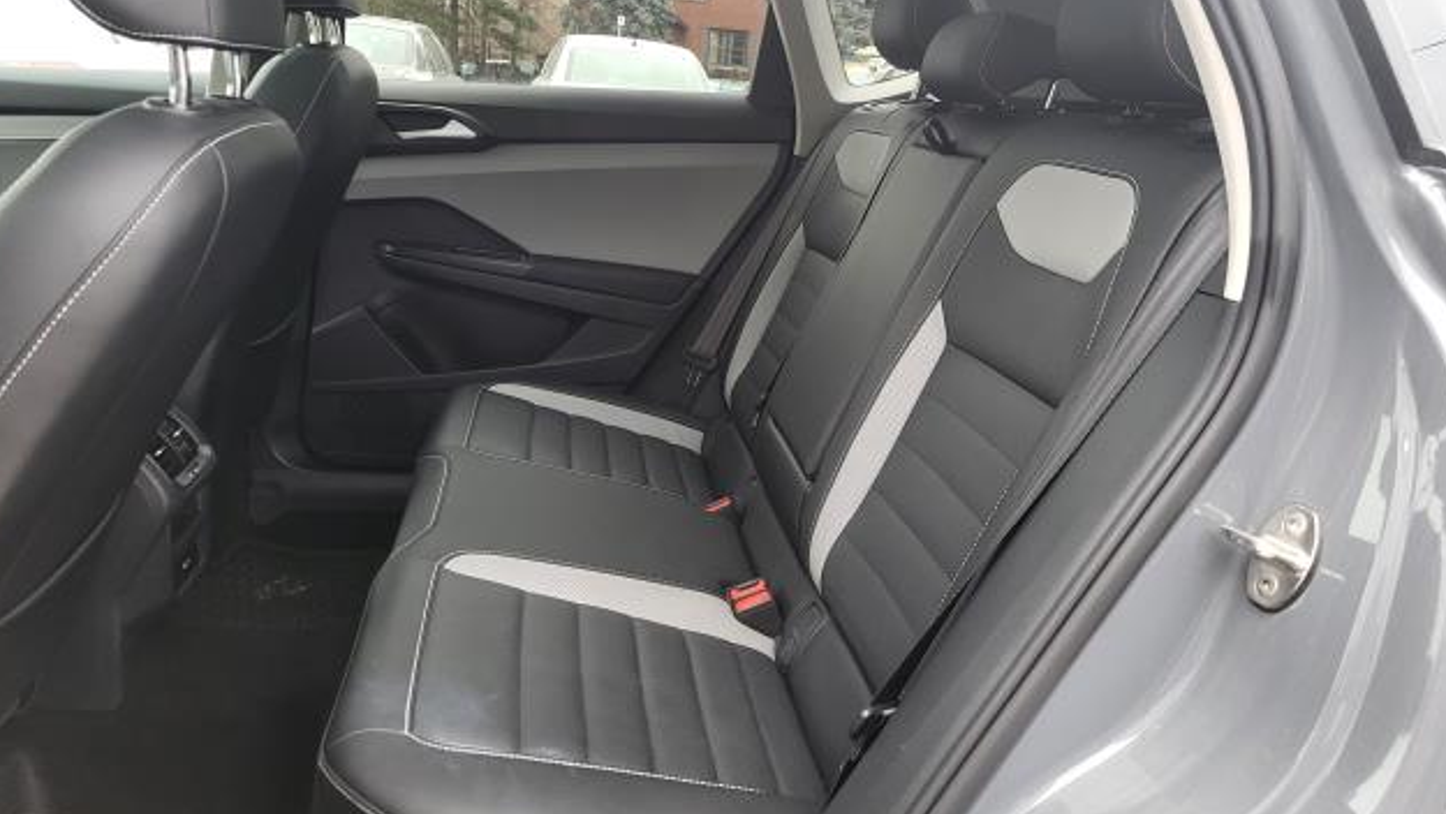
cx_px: 720
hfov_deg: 66.0
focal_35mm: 29
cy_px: 321
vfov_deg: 40.0
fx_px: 1112
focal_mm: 5.4
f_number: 1.8
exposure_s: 1/100
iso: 250
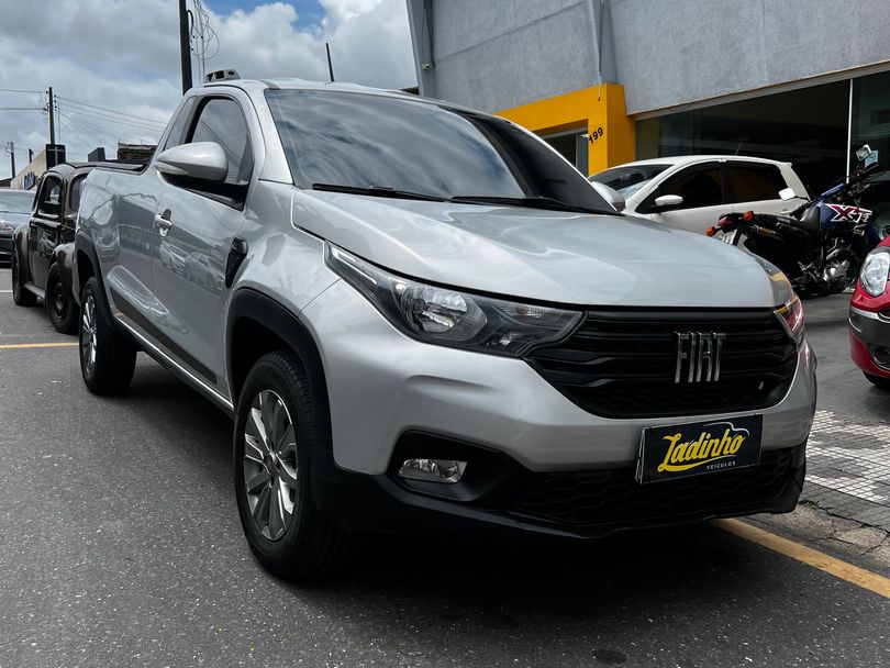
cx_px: 445
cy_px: 334
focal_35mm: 26
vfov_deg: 53.1
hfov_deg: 67.3
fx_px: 669
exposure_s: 1/5587
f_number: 1.5
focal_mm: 5.7
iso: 50
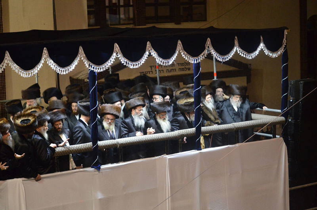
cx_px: 158
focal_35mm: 93
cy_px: 105
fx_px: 817
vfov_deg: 14.6
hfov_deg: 22.0
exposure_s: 1/160
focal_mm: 62
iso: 3200
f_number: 4.5
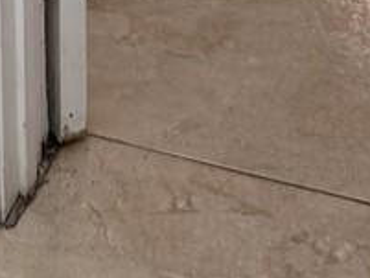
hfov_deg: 10.2
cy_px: -674
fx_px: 2043
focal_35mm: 191
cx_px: -53
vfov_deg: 6.7
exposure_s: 1/287
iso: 80
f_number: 1.78
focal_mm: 6.76
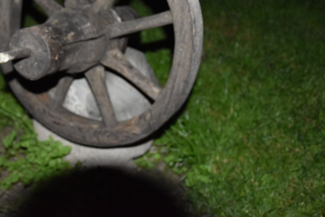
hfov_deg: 43.1
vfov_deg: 29.8
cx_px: 102
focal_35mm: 45
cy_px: 69
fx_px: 404
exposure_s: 1/60
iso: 5000
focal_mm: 21
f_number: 3.8
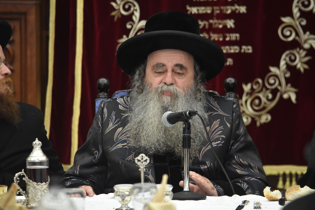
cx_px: 158
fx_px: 2362
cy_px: 105
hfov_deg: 7.6
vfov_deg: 5.1
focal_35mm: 270
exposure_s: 1/160
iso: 2000
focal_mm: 180
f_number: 5.6
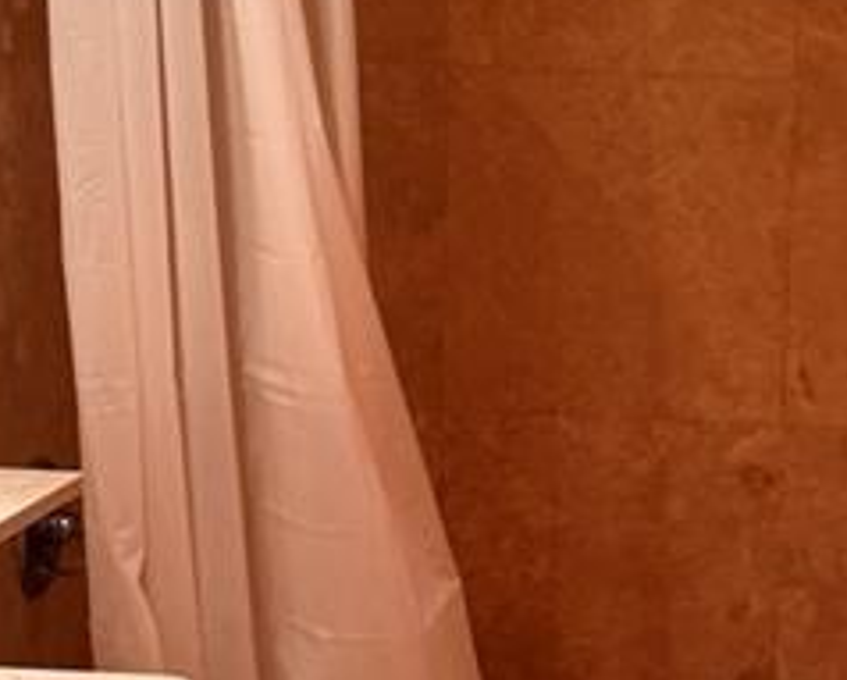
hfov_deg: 16.0
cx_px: 826
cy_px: 377
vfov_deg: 13.1
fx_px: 2962
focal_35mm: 118
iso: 200
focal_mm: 6.76
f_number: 1.78
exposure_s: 1/120
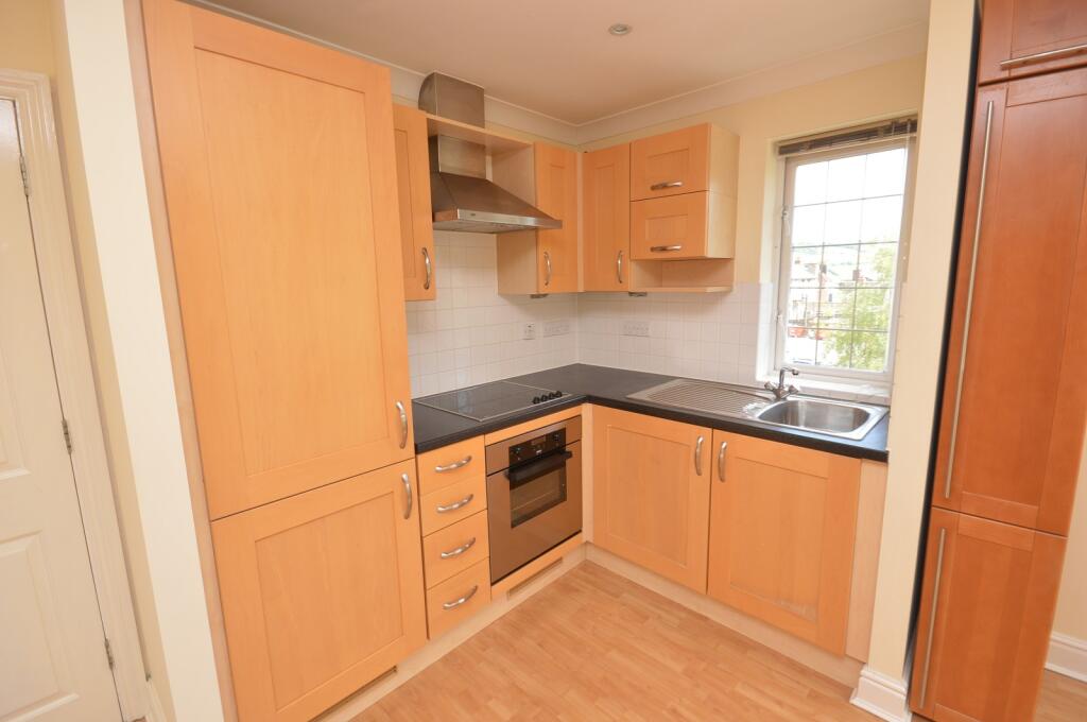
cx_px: 544
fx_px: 452
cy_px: 361
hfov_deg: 100.5
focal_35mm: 15
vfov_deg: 77.2
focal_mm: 10
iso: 200
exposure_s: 1/13
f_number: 10
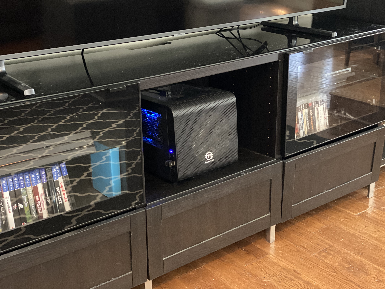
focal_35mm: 52
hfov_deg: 36.8
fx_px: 578
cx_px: 192
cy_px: 144
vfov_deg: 28.0
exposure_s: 1/15
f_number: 2
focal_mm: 6
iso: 640
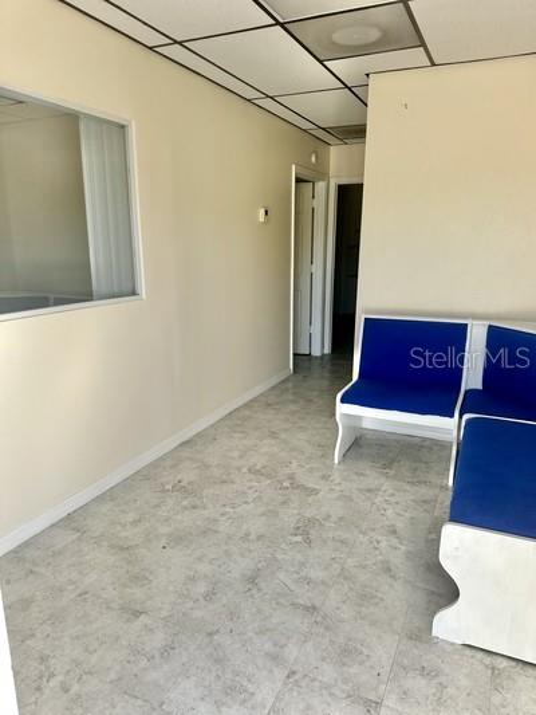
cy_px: 358
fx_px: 495
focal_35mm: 24
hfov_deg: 56.8
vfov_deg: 71.6
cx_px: 268
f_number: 1.78
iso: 80
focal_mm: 6.86
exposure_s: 1/454
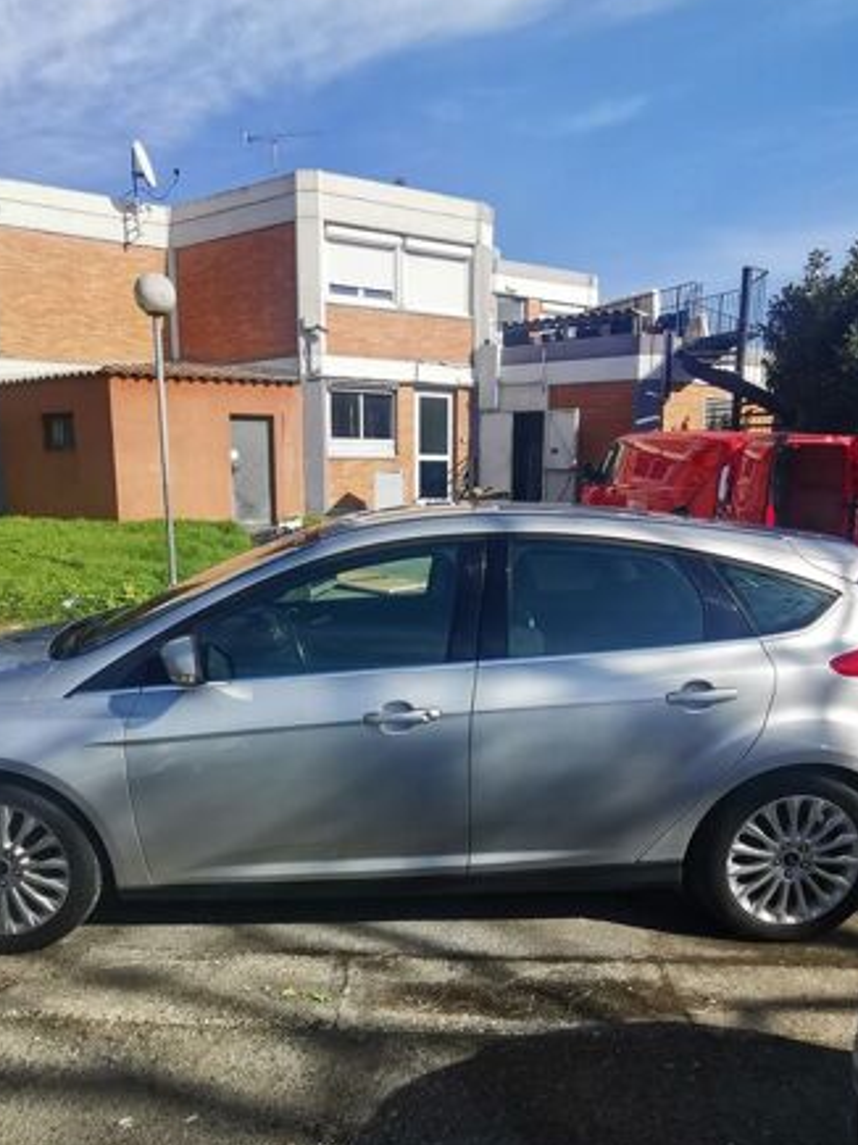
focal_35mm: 25
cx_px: 421
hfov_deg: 54.9
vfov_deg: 68.9
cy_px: 674
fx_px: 827
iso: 50
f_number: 2.2
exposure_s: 1/1715
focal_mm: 2.26
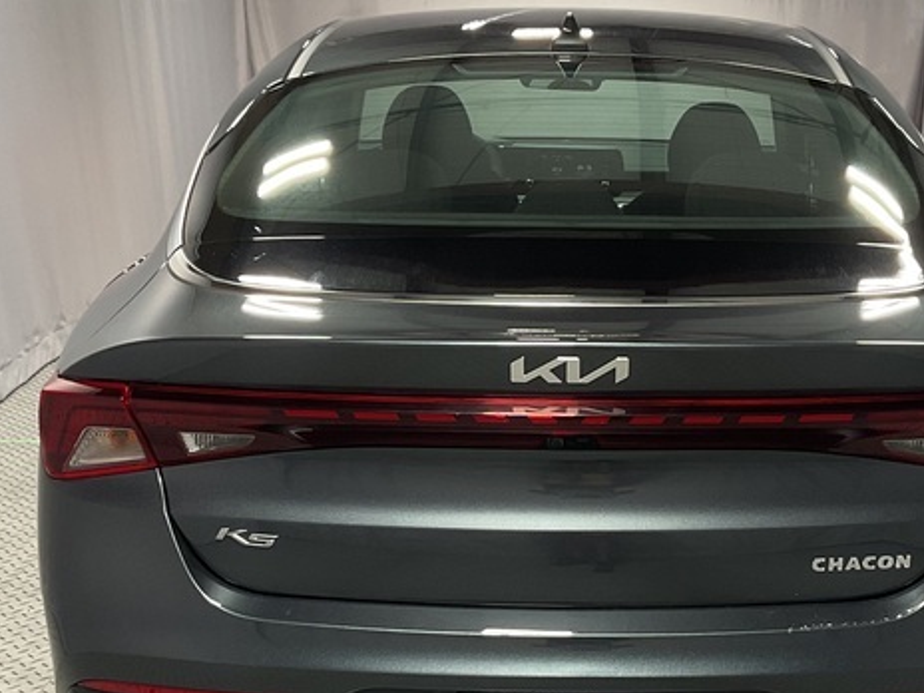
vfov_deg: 24.1
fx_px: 1602
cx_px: 581
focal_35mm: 60
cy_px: 522
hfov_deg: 32.0
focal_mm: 3
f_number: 1.8
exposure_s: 1/60
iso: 50
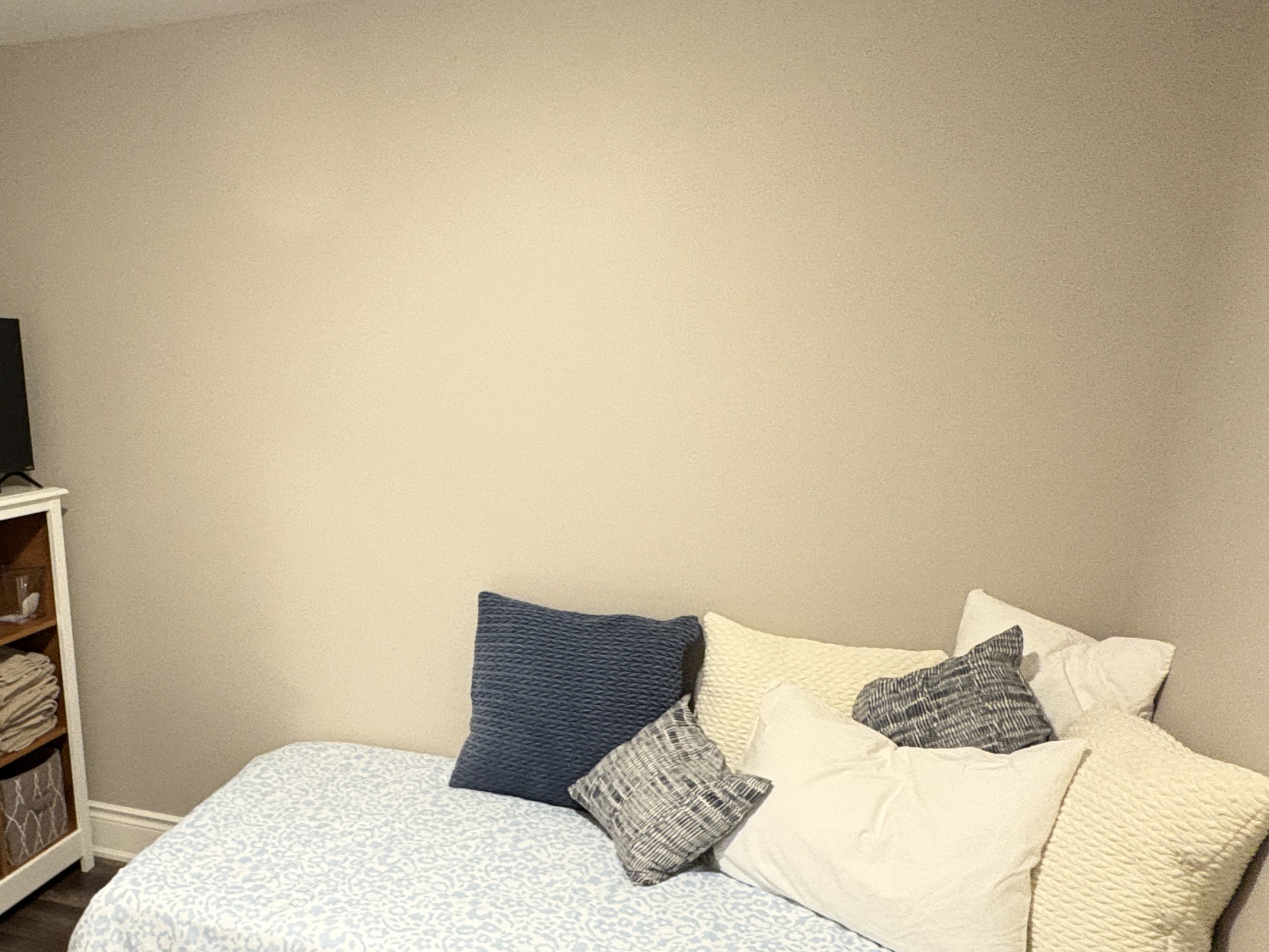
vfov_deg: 50.1
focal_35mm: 27
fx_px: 990
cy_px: 664
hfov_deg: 62.5
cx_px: 358
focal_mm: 2.22
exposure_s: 1/60
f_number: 2.2
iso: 640
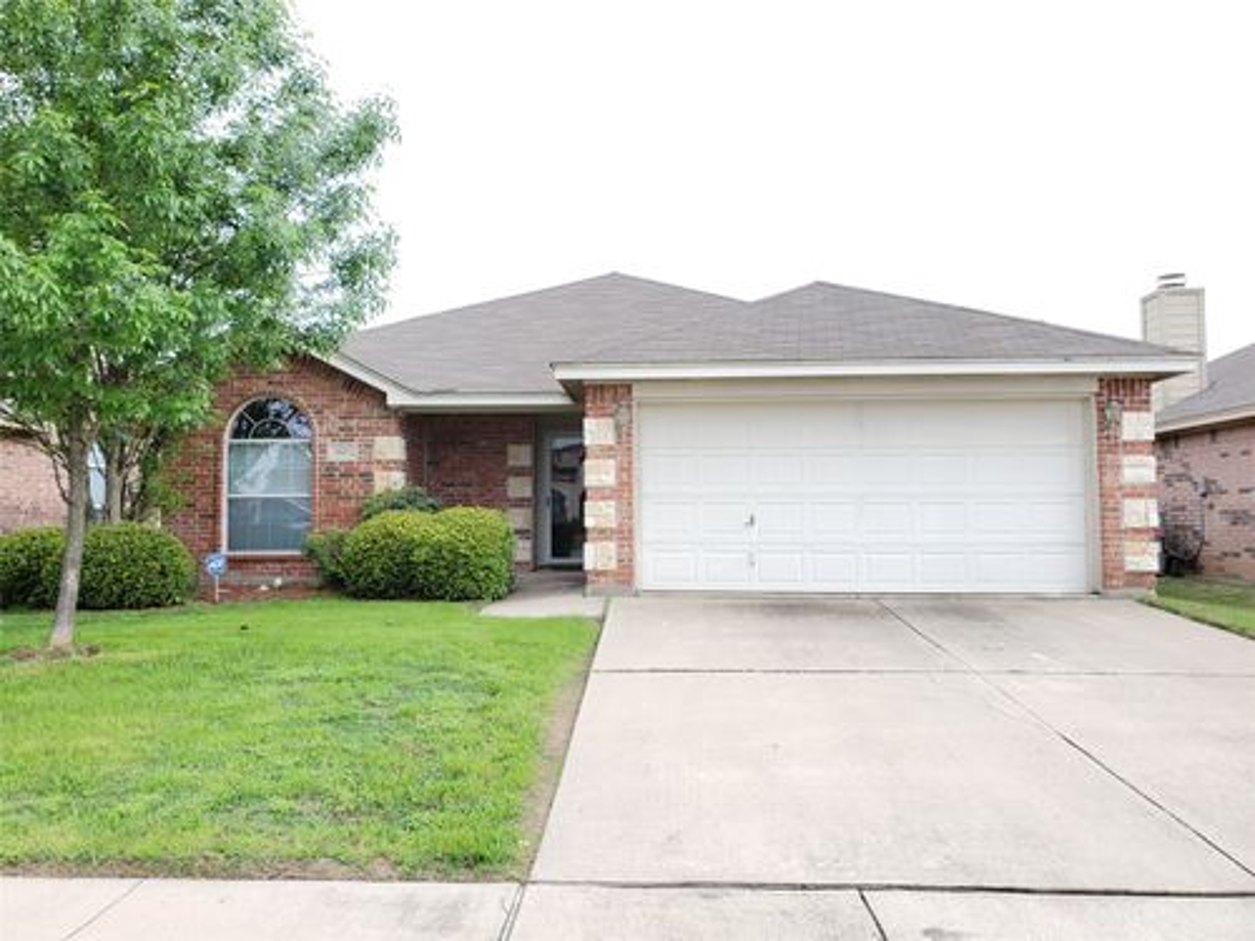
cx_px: 628
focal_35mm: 26
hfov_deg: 67.3
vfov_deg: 53.1
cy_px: 470
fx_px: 943
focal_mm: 4.3
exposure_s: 1/214
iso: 50
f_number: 2.4
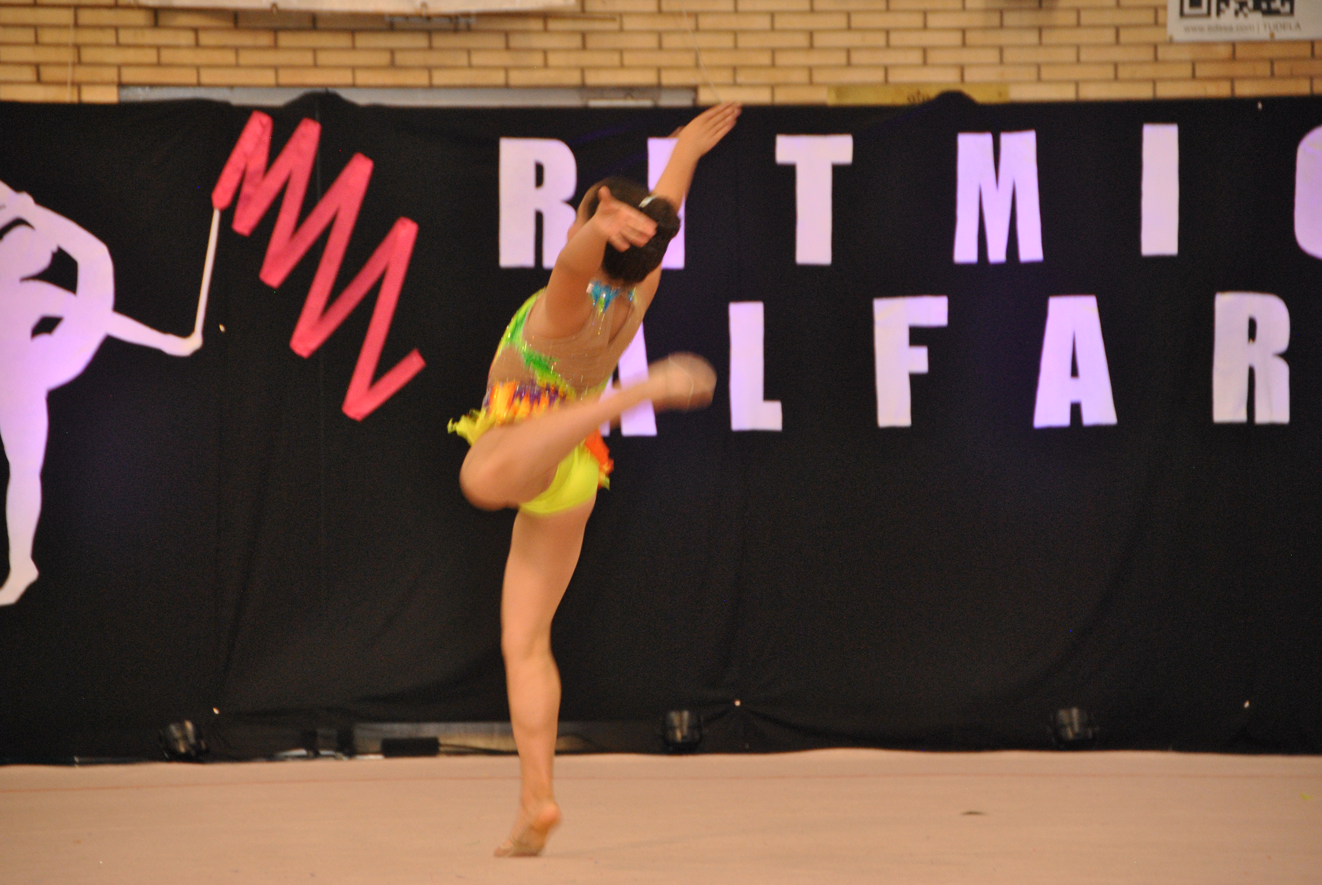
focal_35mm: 183
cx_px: 661
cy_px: 442
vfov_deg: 7.5
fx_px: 6728
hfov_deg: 11.2
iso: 800
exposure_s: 1/125
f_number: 5.6
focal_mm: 122
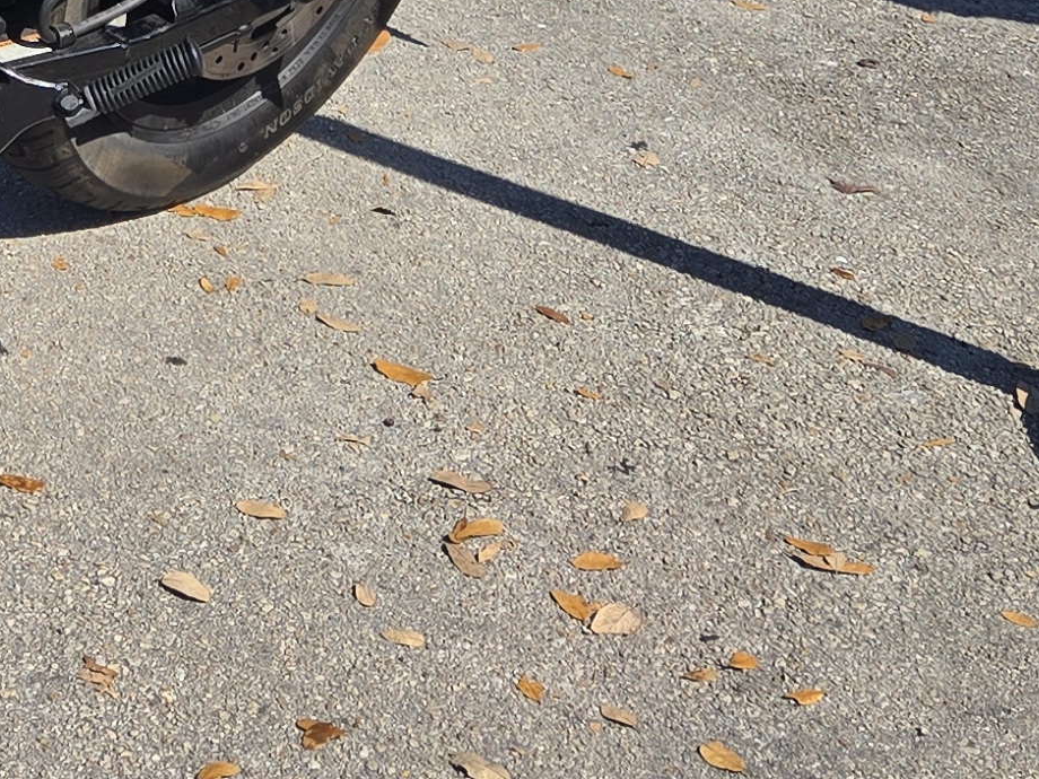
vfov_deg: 13.4
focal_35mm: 100
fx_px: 3002
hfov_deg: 18.8
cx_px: -112
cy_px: -580
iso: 25
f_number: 1.8
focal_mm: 5.4
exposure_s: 1/1780
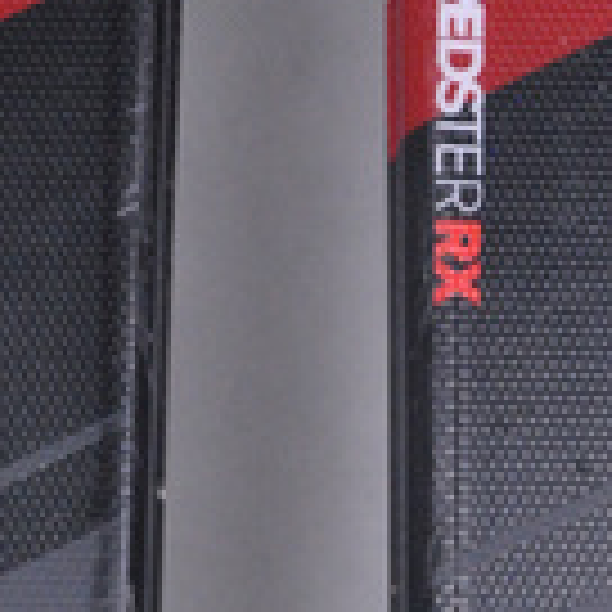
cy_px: 657
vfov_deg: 4.0
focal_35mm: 442
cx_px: 277
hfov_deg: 4.0
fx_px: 8849
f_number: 9.5
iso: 3200
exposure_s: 1/125
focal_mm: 105
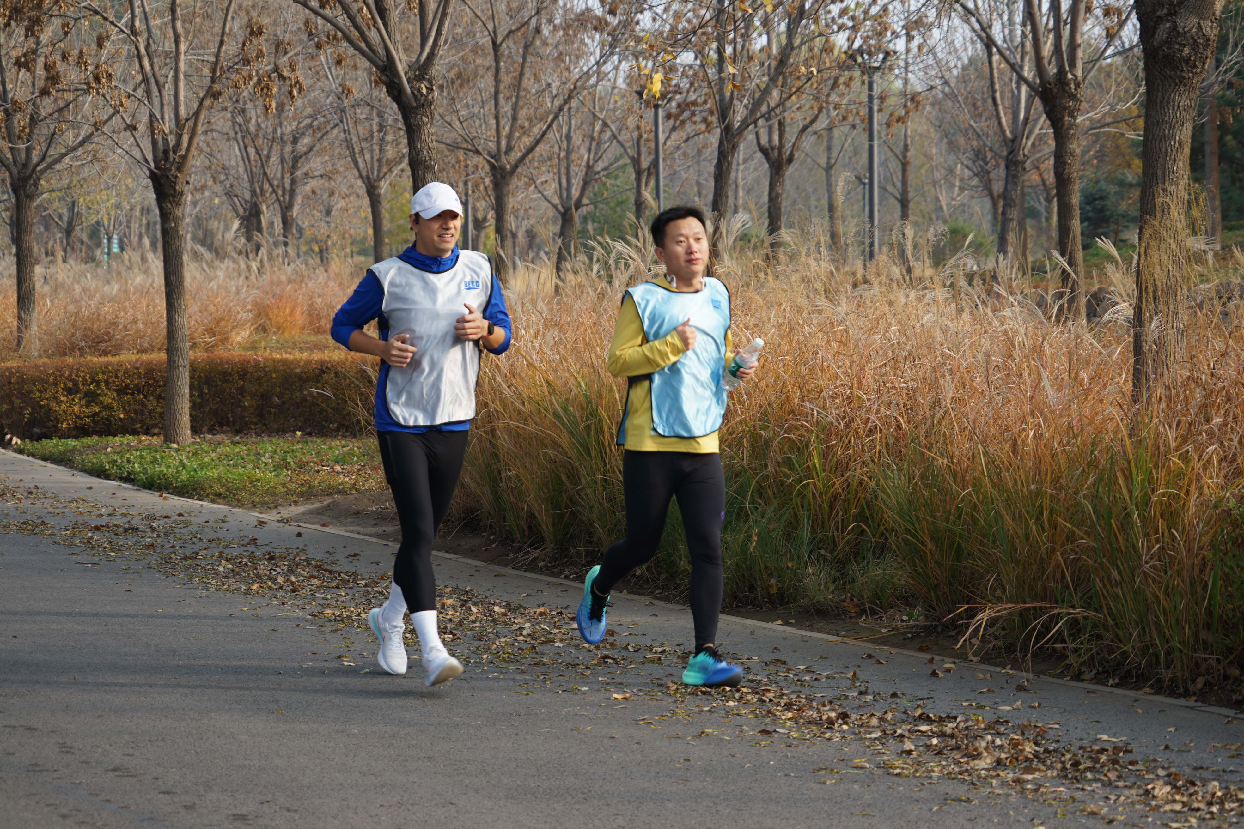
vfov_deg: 14.9
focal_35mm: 92
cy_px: 414
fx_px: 3179
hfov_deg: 22.1
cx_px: 622
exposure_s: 1/160
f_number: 5.6
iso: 125
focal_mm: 92
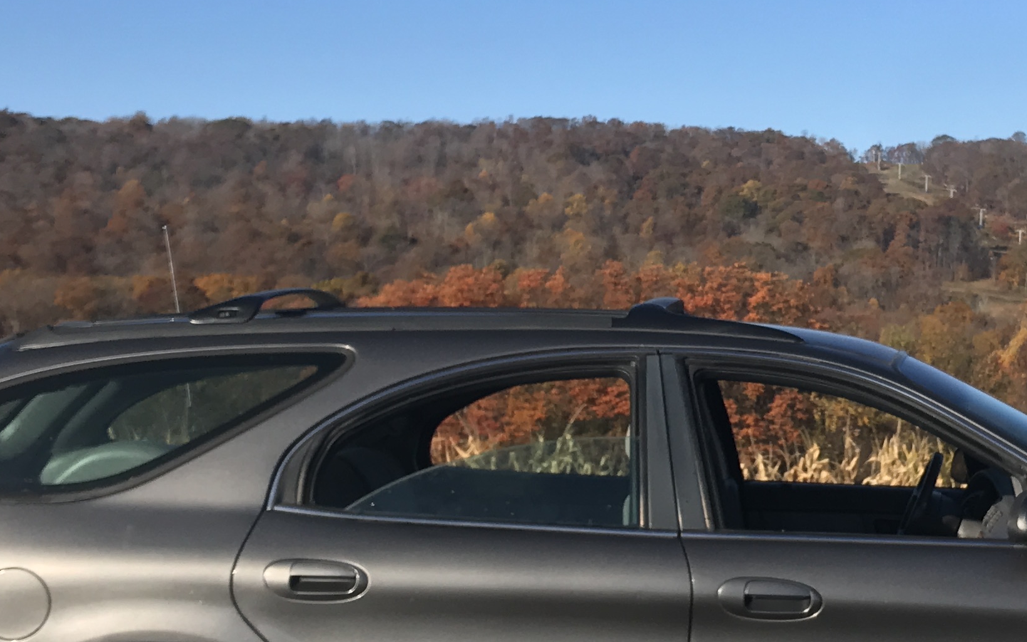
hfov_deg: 27.7
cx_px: 796
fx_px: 2044
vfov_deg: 17.8
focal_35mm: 73
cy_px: 226
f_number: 1.8
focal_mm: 3.99
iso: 20
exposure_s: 1/1916
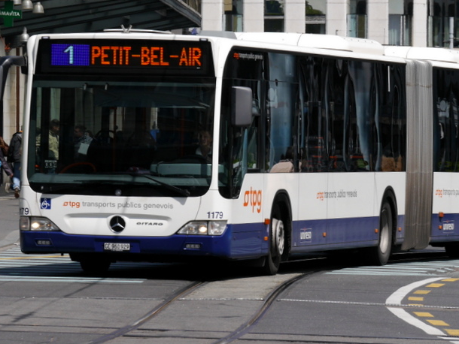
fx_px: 4218
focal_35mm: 318
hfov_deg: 6.2
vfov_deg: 4.7
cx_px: 220
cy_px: 126
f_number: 7.1
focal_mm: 97
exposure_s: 1/640
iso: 160
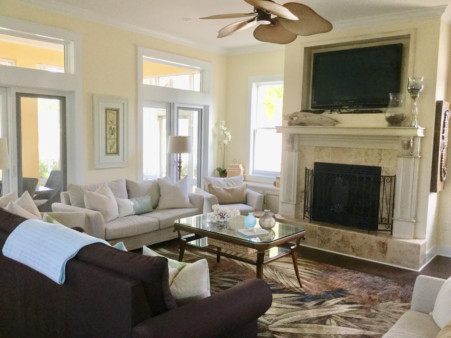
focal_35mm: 31
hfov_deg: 58.4
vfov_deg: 45.4
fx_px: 404
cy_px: 169
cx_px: 226
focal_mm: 3.3
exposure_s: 1/30
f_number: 2.4
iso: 32
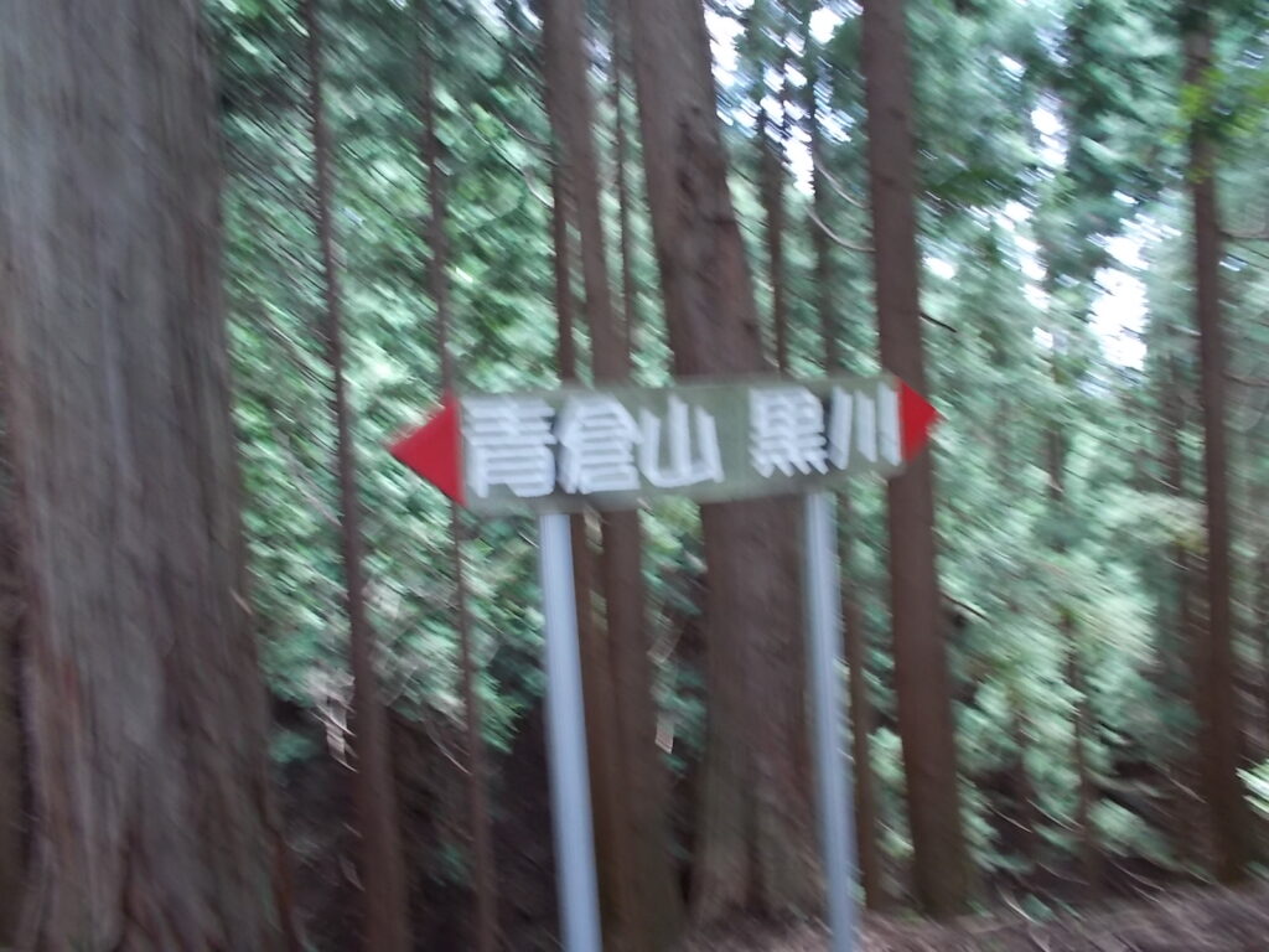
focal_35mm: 26
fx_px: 953
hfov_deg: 67.3
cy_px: 476
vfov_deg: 53.1
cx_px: 634
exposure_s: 1/25
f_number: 3.2
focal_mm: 4.6
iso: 200
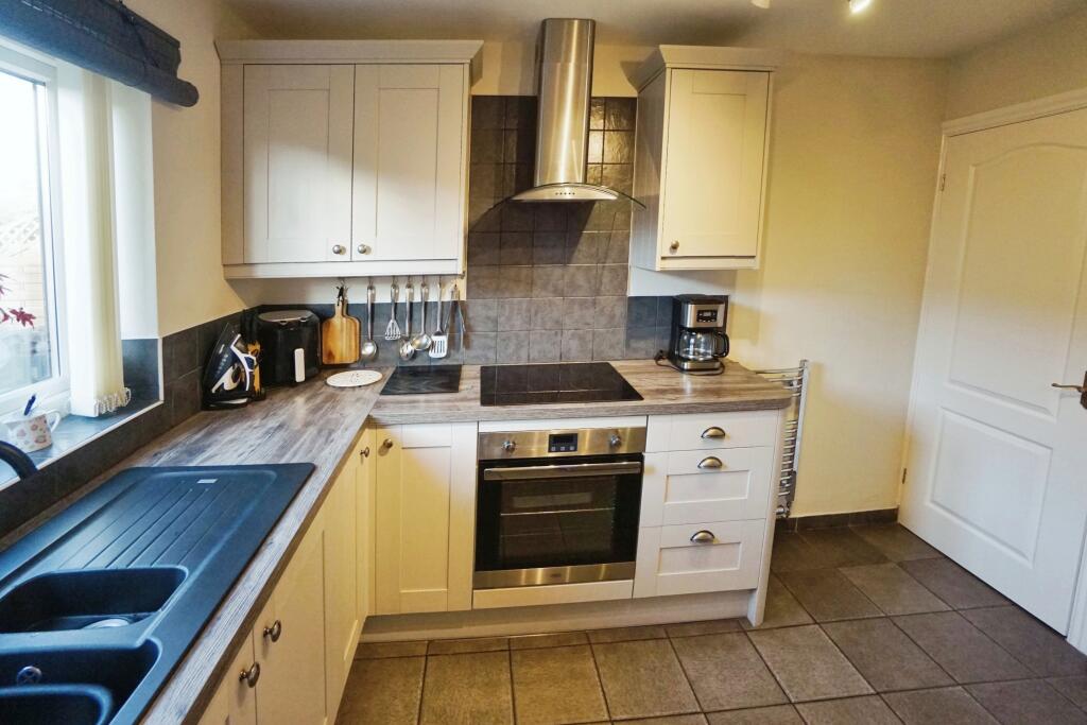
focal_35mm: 15
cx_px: 544
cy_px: 362
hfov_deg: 100.4
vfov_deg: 77.3
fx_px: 453
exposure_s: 1/160
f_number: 4
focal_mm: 10
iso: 1600
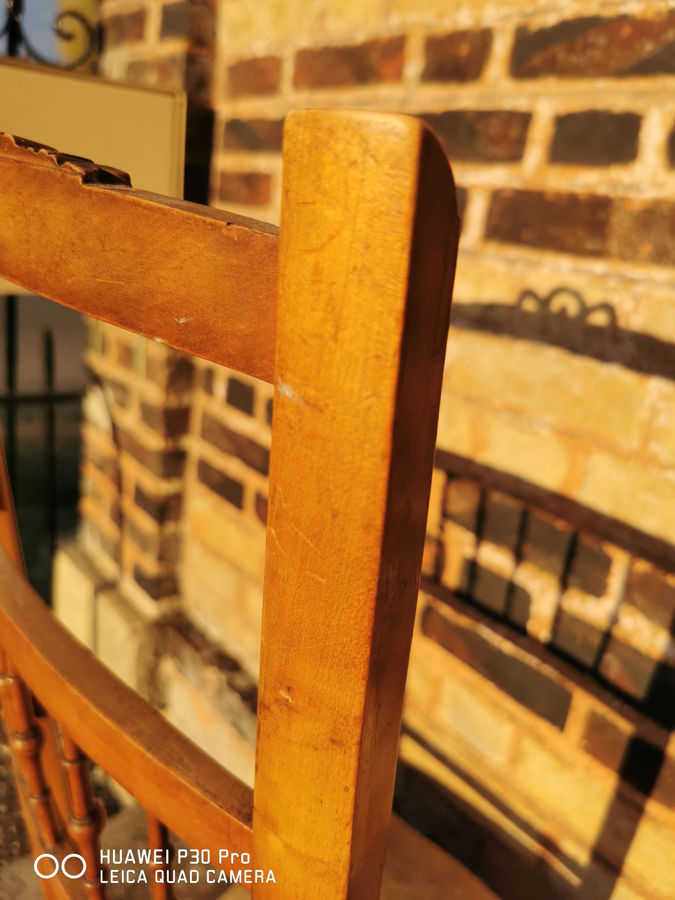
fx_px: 702
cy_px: 450
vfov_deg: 65.3
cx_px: 338
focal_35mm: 27
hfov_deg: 51.4
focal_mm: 5.56
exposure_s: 1/2639
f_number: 1.6
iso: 50
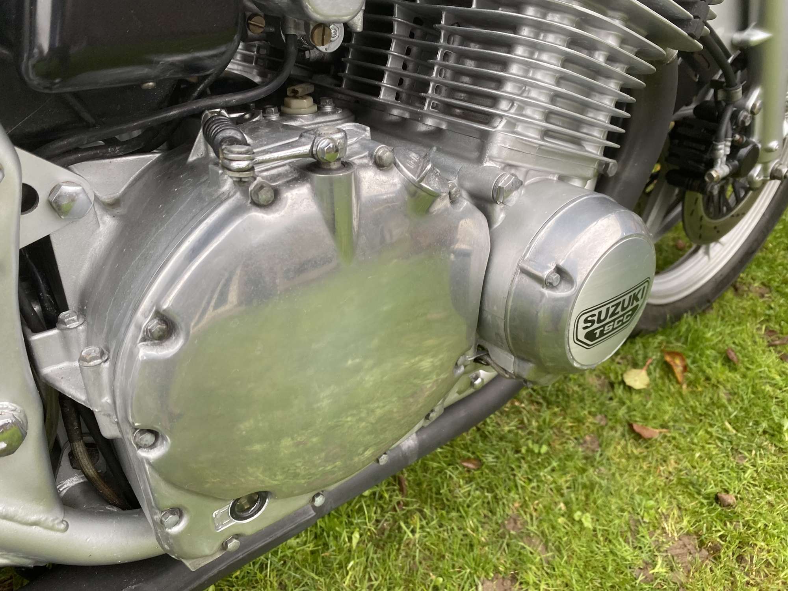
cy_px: 296
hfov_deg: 67.3
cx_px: 394
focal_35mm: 26
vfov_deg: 53.1
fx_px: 592
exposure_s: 1/78
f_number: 1.8
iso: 125
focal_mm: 4.25
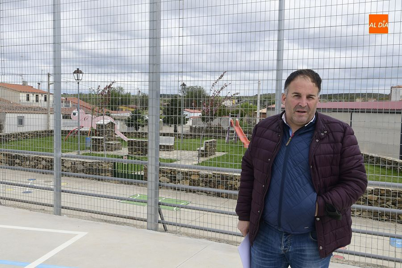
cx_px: 201
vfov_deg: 36.8
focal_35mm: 36
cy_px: 134
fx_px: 402
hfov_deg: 53.2
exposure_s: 1/125
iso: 200
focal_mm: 24
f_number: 14
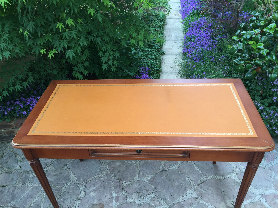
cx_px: 139
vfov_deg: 48.2
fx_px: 233
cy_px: 104
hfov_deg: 61.7
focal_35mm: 29
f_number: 2.2
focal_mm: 4.15
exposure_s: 1/153
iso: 32
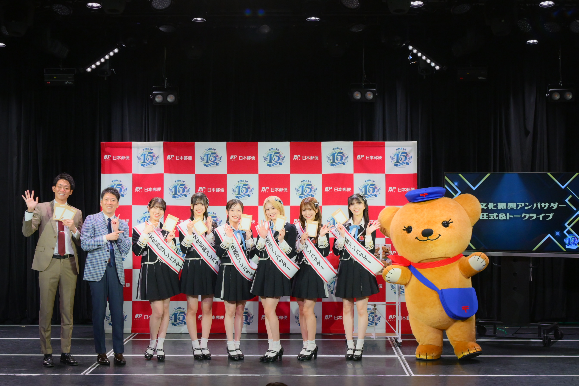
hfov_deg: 30.1
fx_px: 1077
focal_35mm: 67
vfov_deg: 20.3
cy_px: 193
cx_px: 290
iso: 2500
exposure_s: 1/200
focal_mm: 45
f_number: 5.6
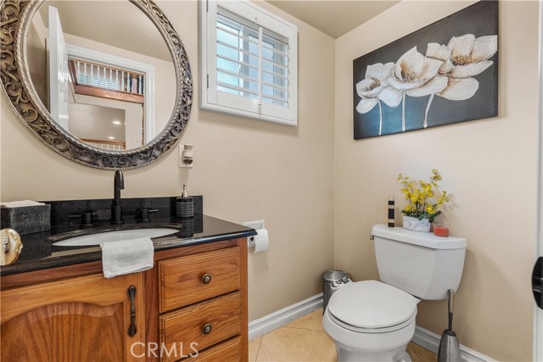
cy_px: 181
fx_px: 226
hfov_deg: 100.4
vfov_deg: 77.4
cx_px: 272
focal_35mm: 15
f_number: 8
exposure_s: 1/4
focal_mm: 10
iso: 400
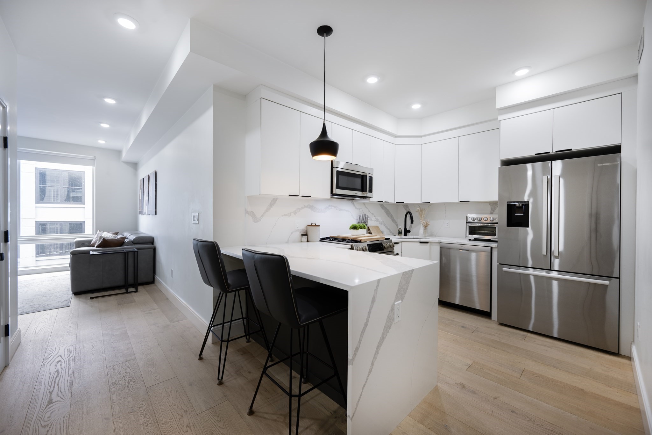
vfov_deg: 81.2
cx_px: 326
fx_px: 254
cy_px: 218
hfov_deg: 104.3
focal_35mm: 14
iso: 64
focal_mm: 14
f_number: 6.3
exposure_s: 1/6
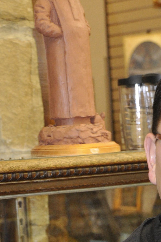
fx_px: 1224
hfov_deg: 7.5
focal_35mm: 182
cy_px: 288
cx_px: 200
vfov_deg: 11.1
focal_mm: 38
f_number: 4.2
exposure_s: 1/60
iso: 800
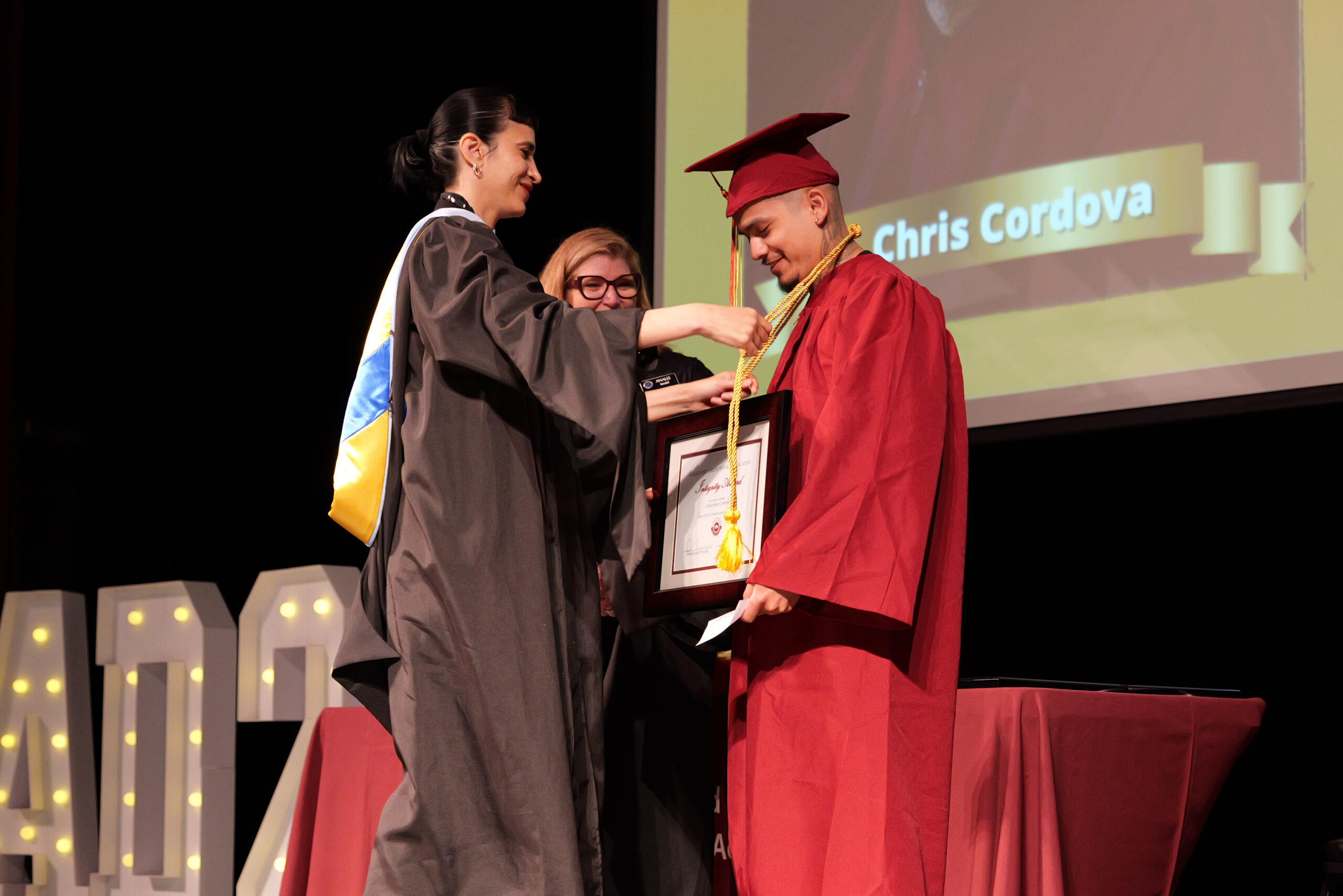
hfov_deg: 27.3
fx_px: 2761
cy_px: 448
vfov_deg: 18.4
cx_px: 672
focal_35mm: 74
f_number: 5
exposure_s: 1/200
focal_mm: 74
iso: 6400
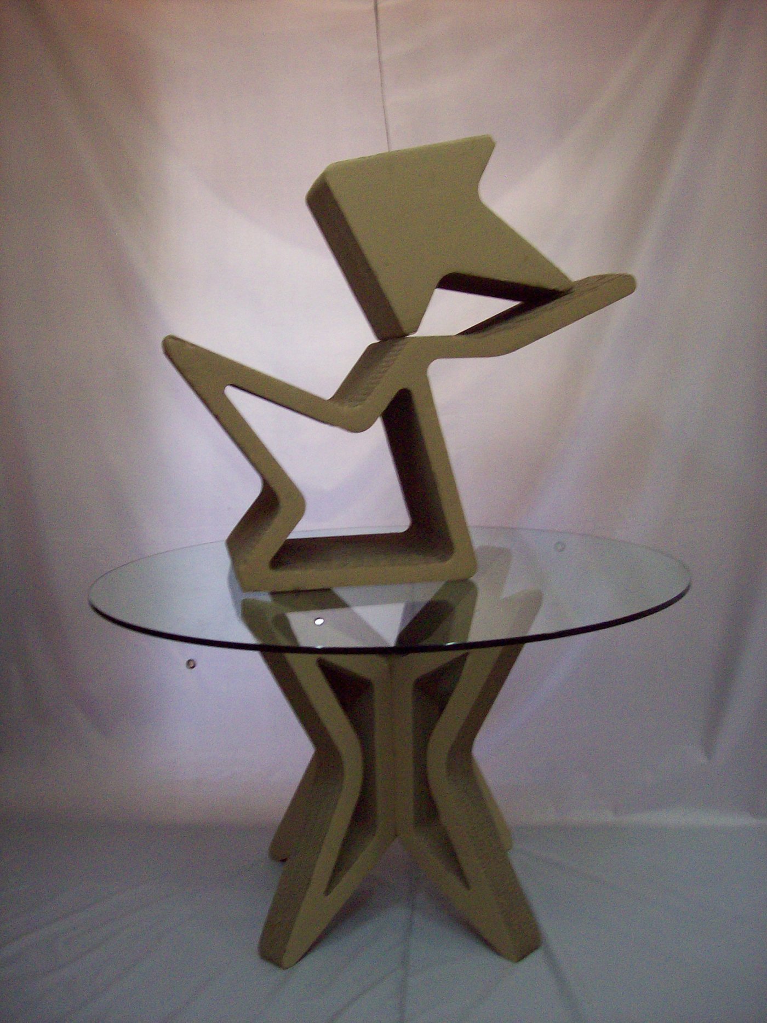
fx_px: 1064
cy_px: 512
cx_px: 384
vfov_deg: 51.4
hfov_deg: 39.6
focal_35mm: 36
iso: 160
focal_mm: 6
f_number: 2.7
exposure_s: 1/26.4
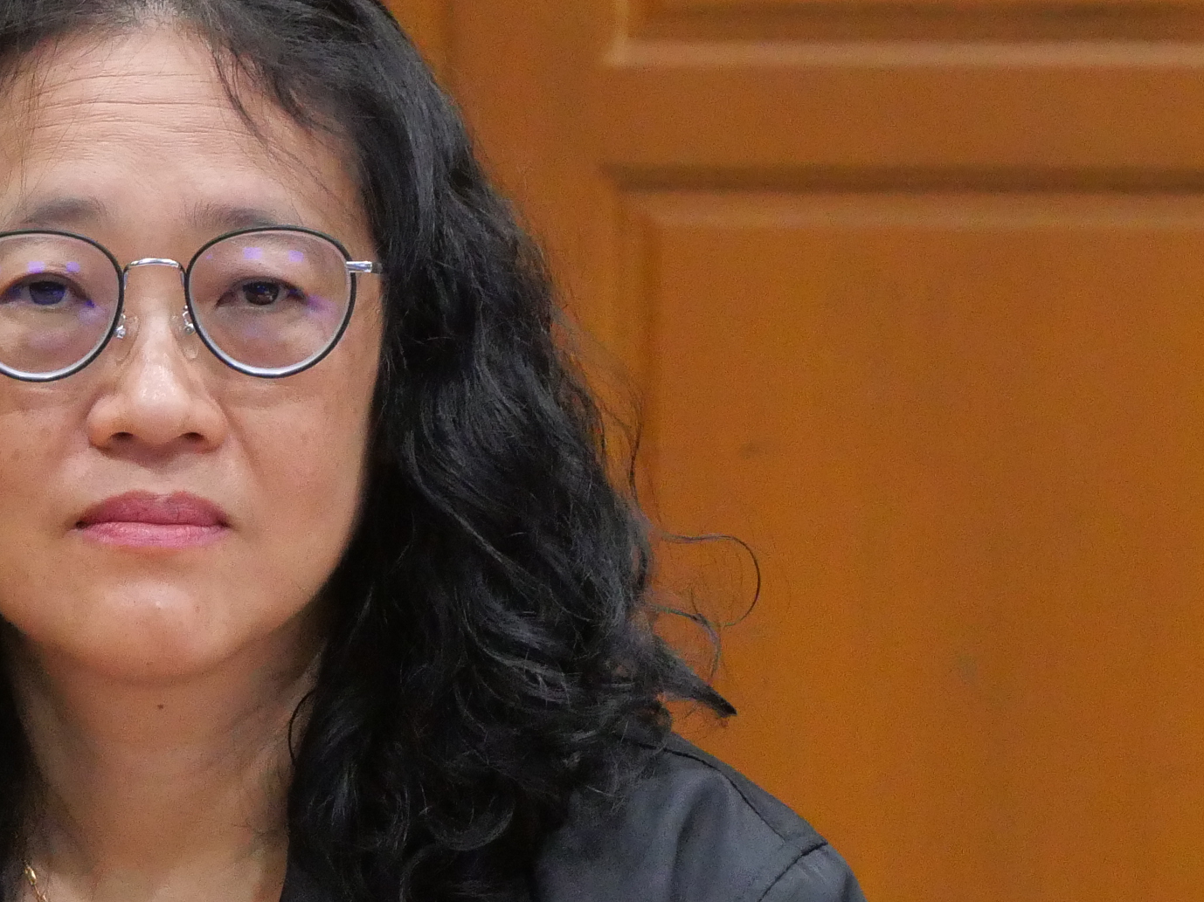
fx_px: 9737
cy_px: 787
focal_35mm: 280
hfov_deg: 7.1
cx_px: 164
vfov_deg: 5.3
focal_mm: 52
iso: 3200
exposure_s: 1/50
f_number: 5.6
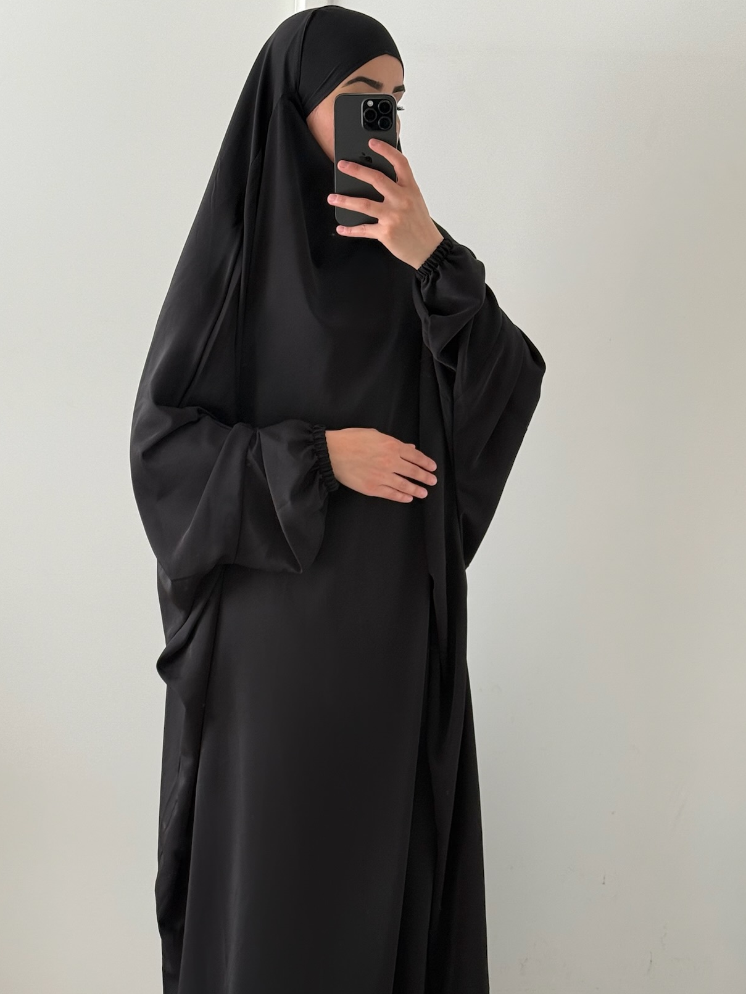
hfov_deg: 24.0
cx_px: 309
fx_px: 1753
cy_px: 604
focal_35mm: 61
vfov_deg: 31.6
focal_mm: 6.76
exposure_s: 1/121
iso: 100
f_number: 1.78
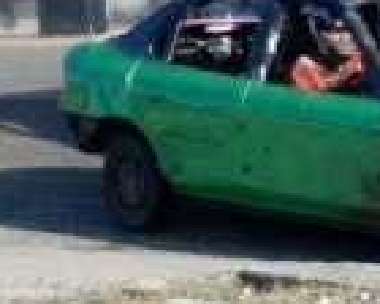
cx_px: 448
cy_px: -79
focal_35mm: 296
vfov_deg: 5.2
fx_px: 3329
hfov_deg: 6.5
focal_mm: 46
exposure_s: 1/1000
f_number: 5
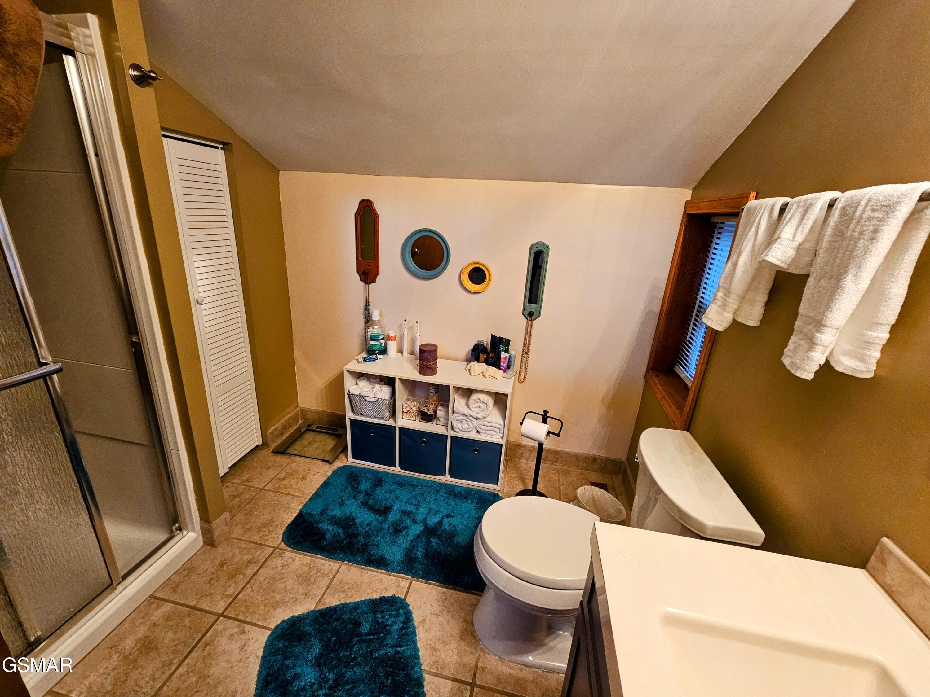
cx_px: 465
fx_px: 349
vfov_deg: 89.9
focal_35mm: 13
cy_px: 348
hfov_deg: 106.2
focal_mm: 2.2
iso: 320
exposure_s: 1/40
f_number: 2.2
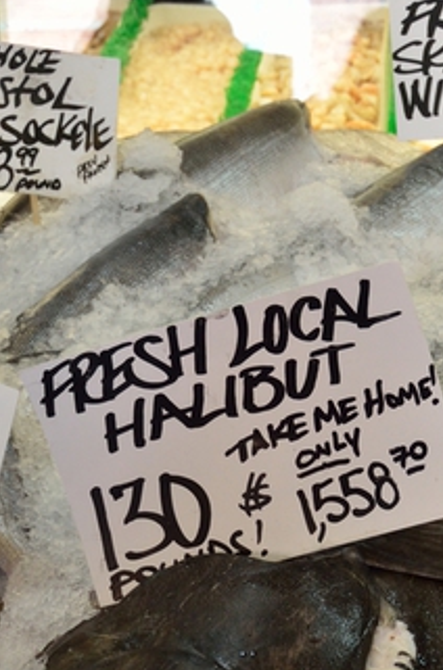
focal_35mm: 85
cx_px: 375
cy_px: 576
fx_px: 1579
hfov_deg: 15.8
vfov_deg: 23.5
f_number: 4
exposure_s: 1/200
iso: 900
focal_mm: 26
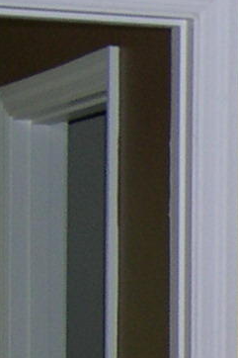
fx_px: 2461
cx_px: 804
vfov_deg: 8.1
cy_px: 600
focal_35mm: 248
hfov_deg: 5.1
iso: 108
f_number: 2.8
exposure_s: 1/60
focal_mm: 8
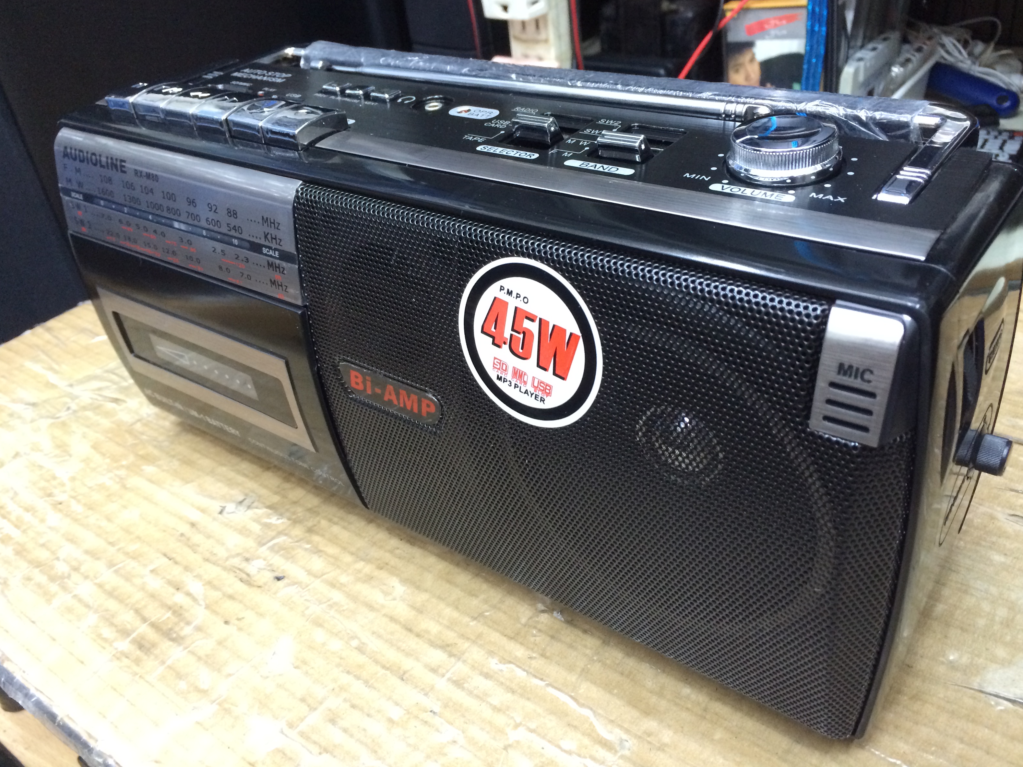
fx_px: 887
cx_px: 526
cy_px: 371
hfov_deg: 60.0
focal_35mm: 30
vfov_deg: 46.8
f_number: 2.2
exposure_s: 1/33
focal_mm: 4.15
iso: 320
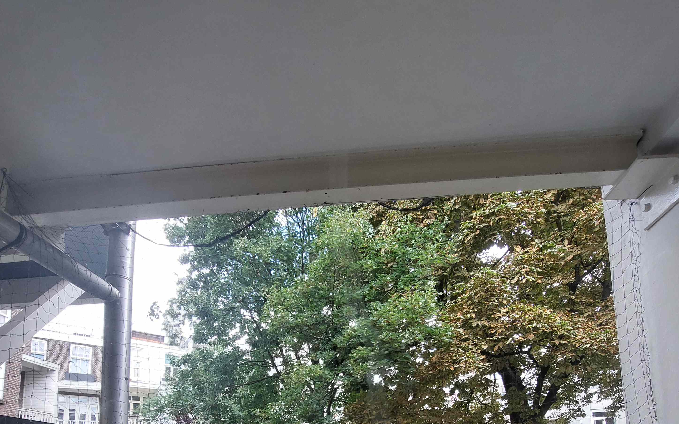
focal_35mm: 19
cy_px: 430
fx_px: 352
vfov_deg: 49.8
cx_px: 337
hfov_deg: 88.0
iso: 64
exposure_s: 1/100
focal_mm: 1.74
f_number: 2.2
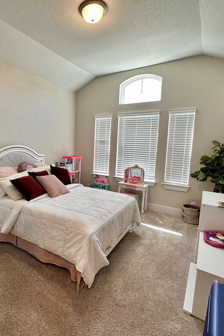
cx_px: 71
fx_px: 187
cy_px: 163
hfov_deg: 60.2
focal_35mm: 20
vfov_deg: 83.9
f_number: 2.2
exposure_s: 1/120
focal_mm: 2.22
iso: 160
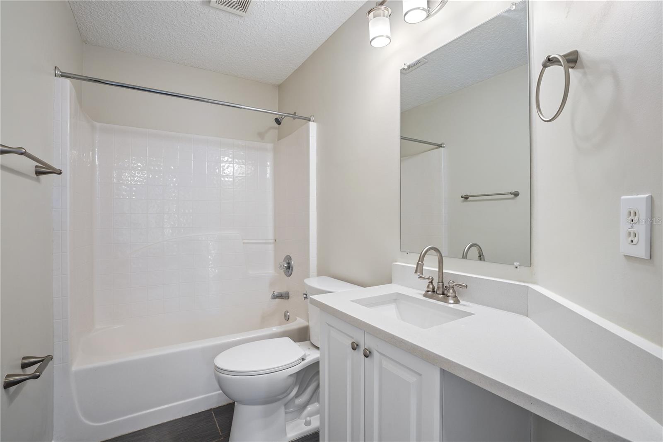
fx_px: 295
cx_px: 332
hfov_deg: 96.7
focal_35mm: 16
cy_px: 221
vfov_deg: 73.7
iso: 320
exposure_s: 1
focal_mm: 16
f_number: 11
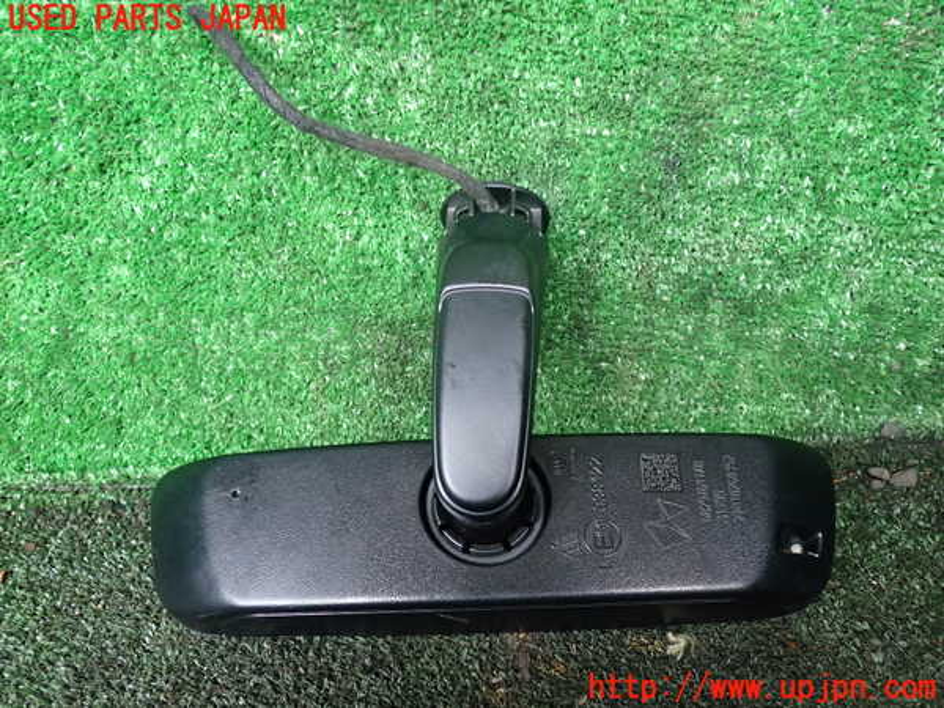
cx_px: 472
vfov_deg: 46.8
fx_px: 818
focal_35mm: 30
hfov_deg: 60.0
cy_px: 354
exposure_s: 1/30
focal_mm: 5.4
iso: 400
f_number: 2.3
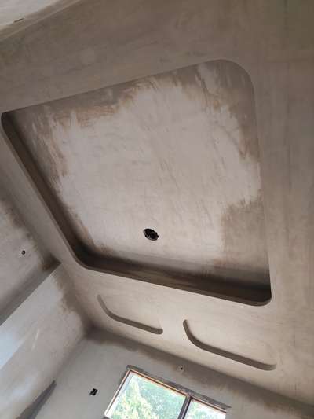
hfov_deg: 58.9
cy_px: 210
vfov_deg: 73.9
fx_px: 278
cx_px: 157
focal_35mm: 23
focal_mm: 6.19
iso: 80
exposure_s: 1/100
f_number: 1.65
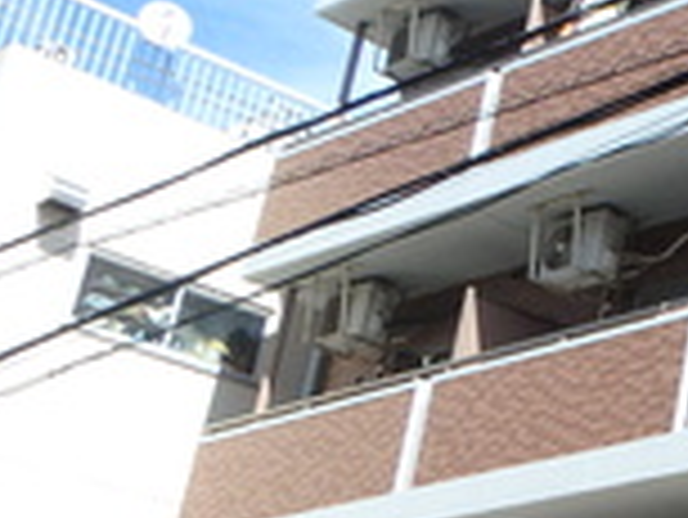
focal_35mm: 96
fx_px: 1910
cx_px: 1398
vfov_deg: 15.4
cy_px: 336
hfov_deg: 15.8
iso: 125
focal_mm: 3.7
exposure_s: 1/640
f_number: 3.5
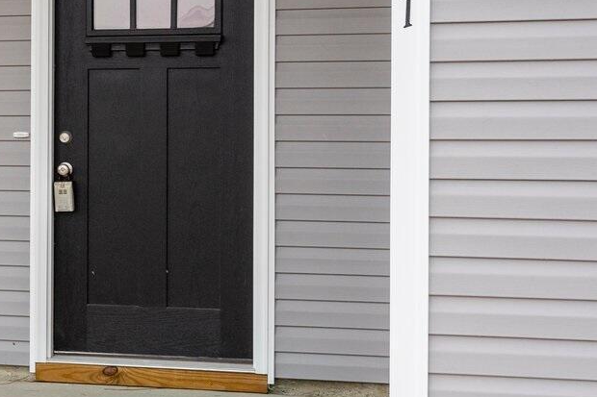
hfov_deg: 17.1
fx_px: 1807
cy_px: 128
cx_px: -273
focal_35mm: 109
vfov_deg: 12.5
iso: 160
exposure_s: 1/250
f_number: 8
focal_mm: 33
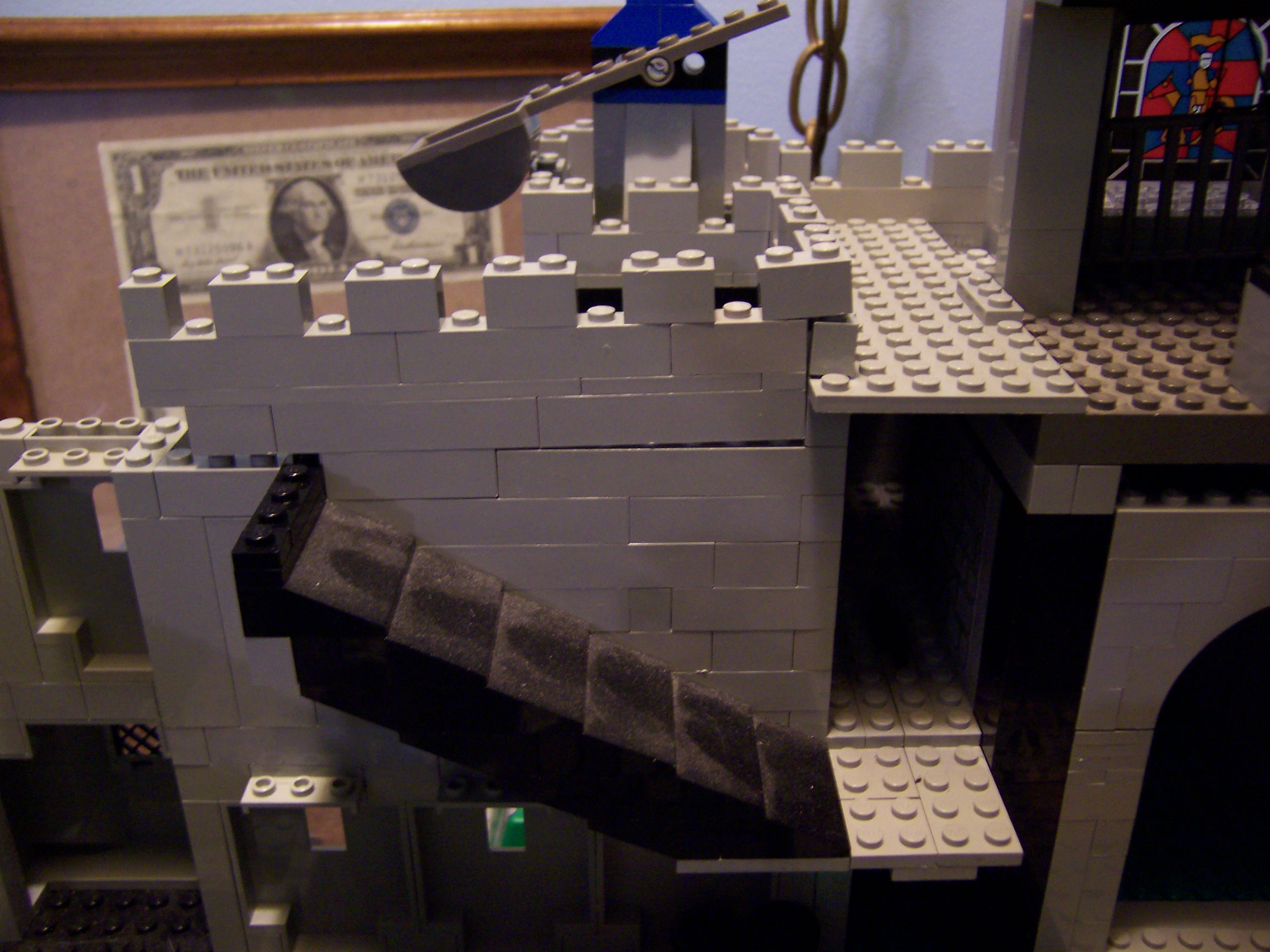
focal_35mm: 33
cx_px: 635
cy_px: 476
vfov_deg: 42.9
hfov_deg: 55.4
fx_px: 1211
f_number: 2.8
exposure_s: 1/8
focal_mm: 5.5
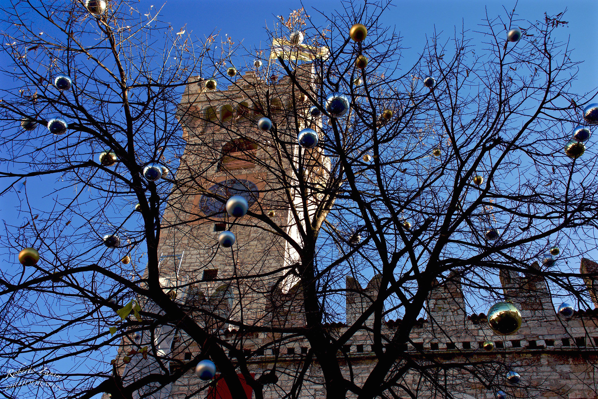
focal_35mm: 39
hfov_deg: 49.6
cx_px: 299
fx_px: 648
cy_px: 200
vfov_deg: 34.2
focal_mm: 26
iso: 100
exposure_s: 1/60
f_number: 9
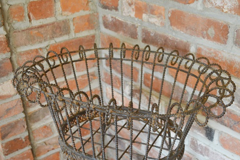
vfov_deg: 28.6
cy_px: 94
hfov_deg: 41.9
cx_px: 133
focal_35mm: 47
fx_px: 313
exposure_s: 1/50
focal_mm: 26
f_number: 4.2
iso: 800
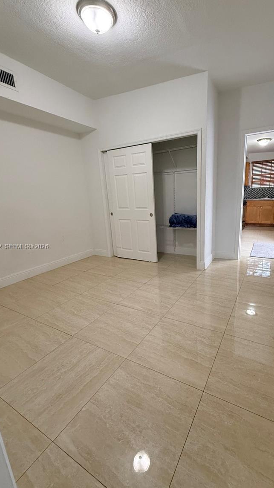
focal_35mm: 16
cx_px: 161
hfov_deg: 66.6
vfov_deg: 99.4
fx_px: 207
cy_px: 247
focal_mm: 2.22
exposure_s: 1/120
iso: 320
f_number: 2.2
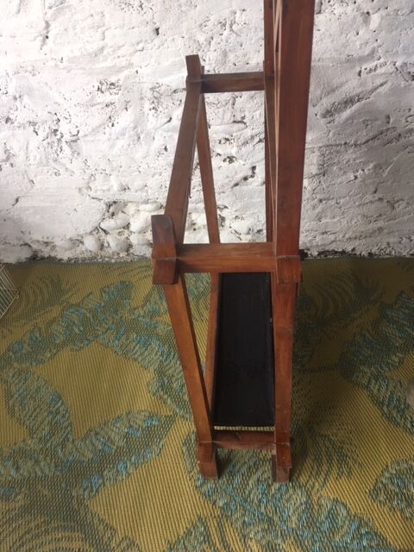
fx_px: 462
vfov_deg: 61.7
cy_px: 276
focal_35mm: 29
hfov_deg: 48.2
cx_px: 207
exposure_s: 1/100
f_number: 2.2
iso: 40
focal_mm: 4.15
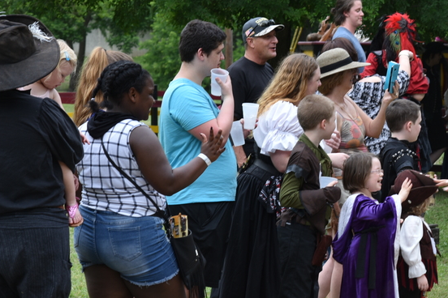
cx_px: 517
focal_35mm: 181
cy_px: 234
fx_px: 2252
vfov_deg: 7.6
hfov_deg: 11.2
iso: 100
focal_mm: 78
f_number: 6.3
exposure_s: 1/160
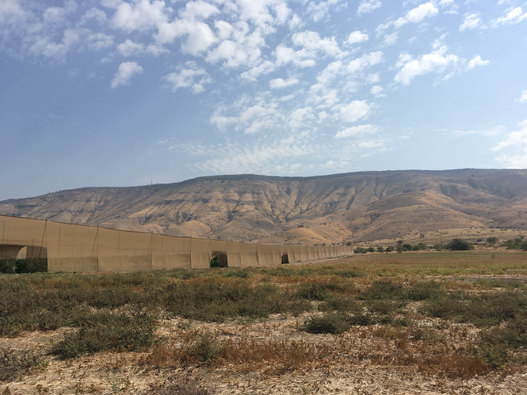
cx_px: 264
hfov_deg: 61.7
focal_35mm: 29
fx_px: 442
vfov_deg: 48.2
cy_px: 198
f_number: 2.2
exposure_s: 1/2137
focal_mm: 4.15
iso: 25
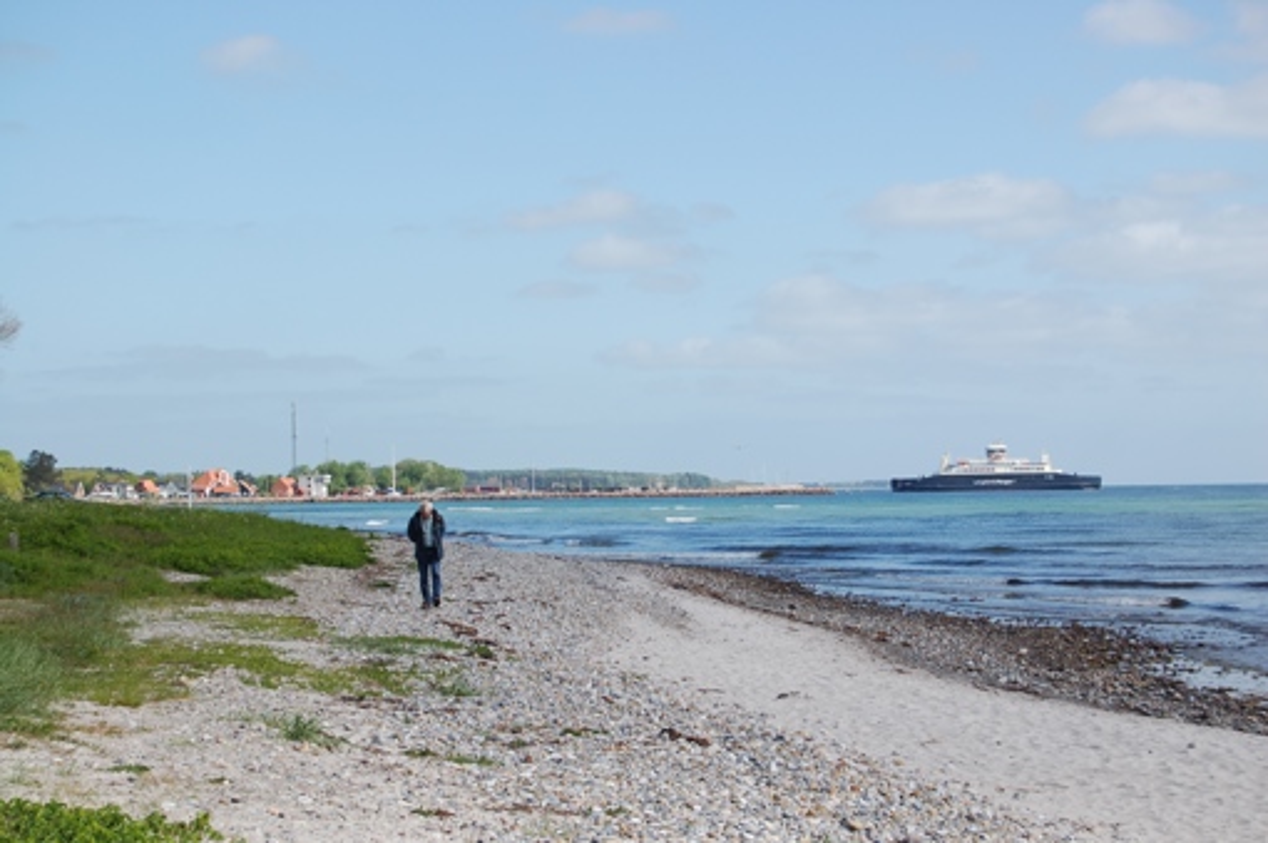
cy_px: 422
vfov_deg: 16.5
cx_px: 634
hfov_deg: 24.6
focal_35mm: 82
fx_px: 2903
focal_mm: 55
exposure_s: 1/320
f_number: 9
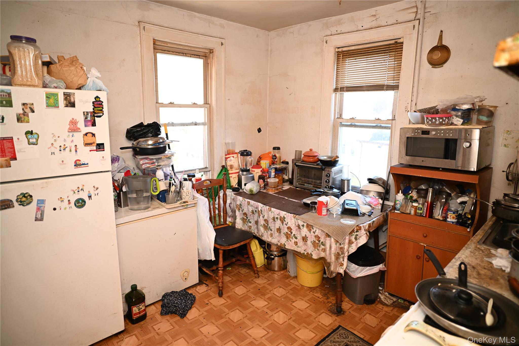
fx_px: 288
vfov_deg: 61.9
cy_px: 173
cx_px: 260
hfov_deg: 84.0
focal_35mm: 20
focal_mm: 20
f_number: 2.8
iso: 400
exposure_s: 1/200
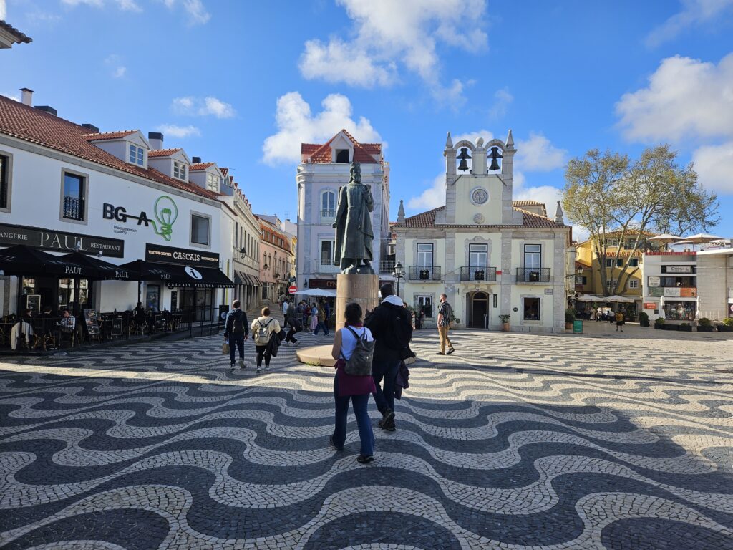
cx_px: 366
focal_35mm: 23
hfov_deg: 73.9
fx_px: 487
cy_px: 275
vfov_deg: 58.9
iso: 25
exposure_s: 1/1429
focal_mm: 5.4
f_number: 1.8
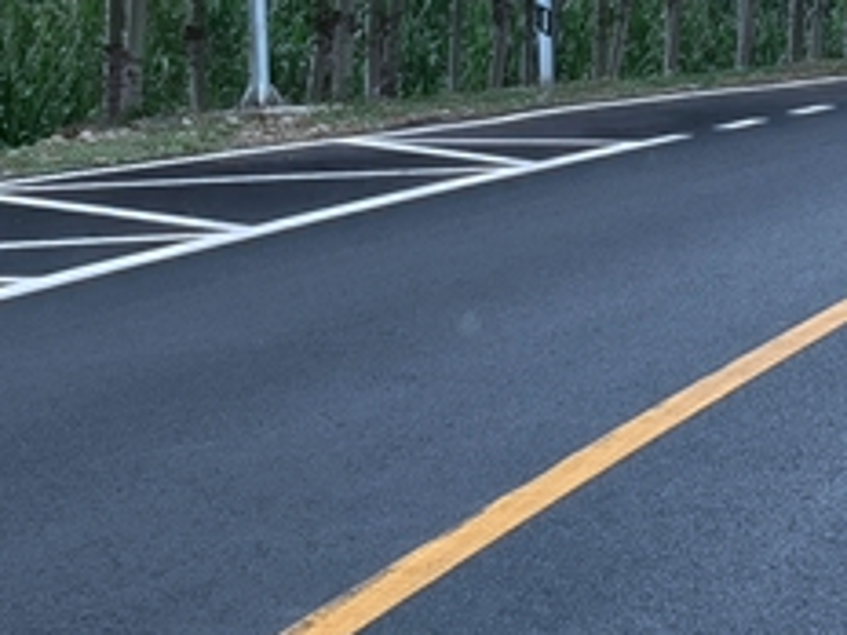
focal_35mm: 154
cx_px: 617
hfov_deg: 12.8
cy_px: -261
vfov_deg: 9.4
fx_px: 3768
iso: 50
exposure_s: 1/1192
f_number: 1.8
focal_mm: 5.54
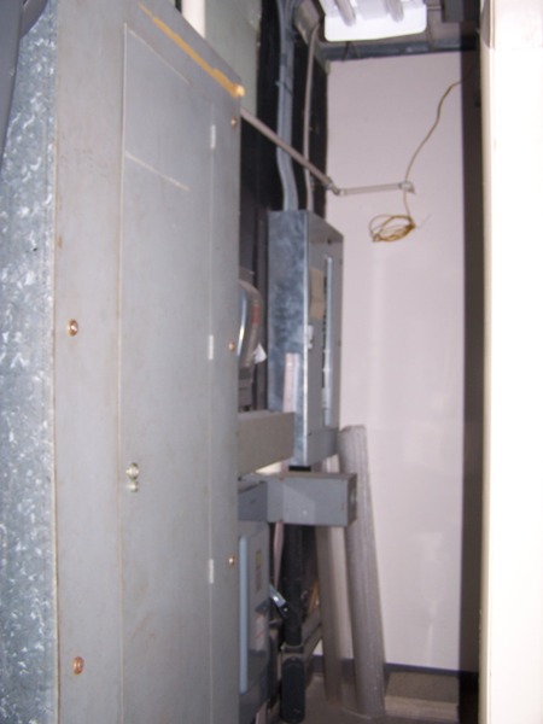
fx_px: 795
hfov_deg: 37.7
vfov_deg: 49.0
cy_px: 362
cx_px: 272
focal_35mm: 38
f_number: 2.8
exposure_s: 1/60
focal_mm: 6.3
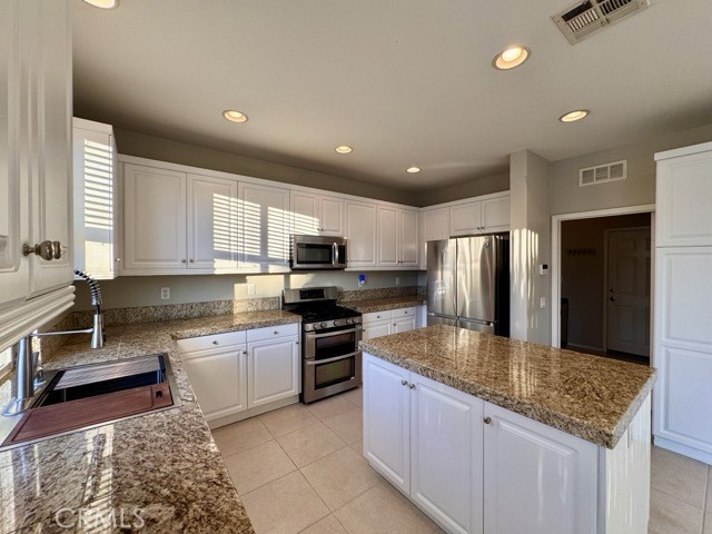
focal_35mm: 14
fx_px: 288
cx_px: 356
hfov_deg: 102.1
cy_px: 267
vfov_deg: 85.7
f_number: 2.2
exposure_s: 1/120
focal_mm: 2.22
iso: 80
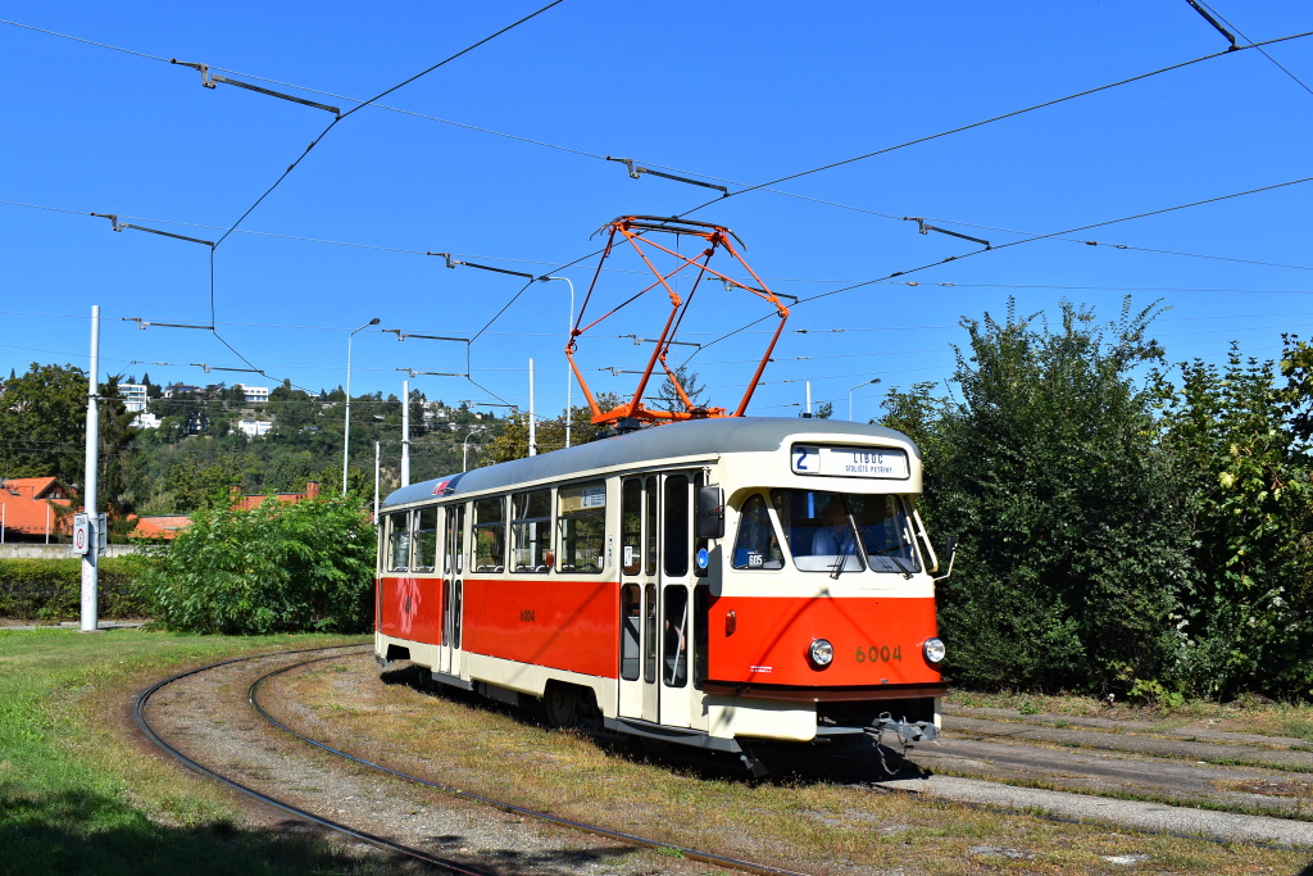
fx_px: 1204
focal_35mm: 33
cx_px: 656
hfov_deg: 57.2
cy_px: 438
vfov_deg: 40.0
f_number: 10
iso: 200
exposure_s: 1/400
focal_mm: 22
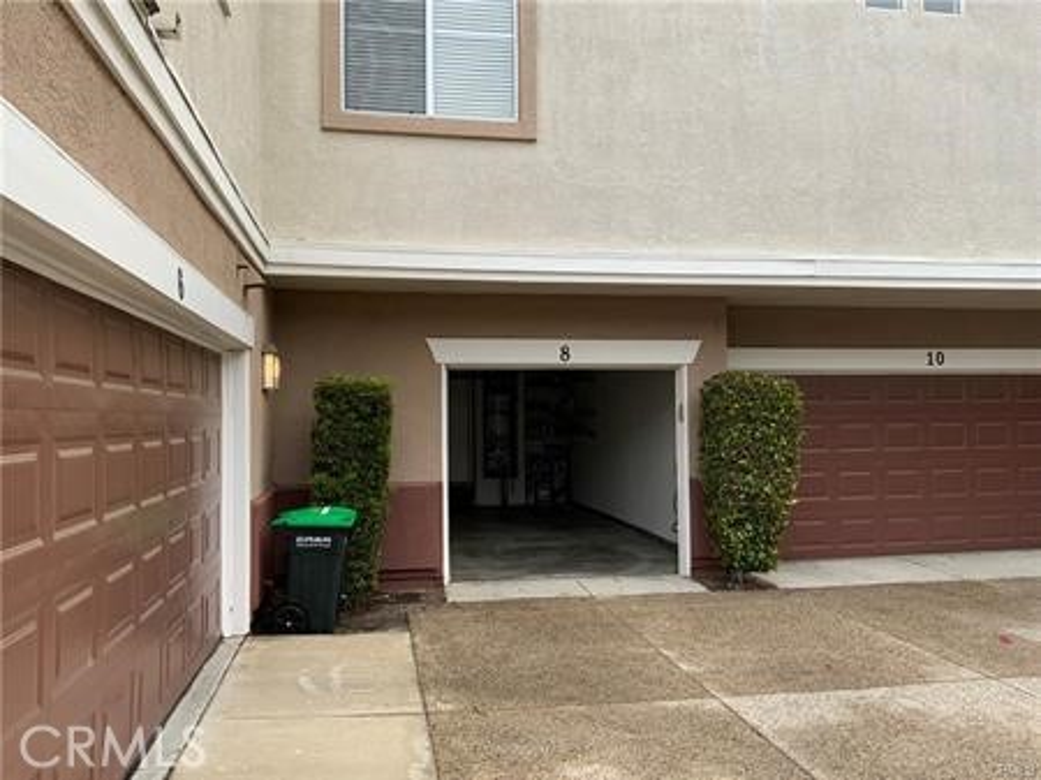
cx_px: 520
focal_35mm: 29
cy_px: 390
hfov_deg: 61.7
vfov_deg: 48.2
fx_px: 872
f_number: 1.8
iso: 50
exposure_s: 1/122
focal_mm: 3
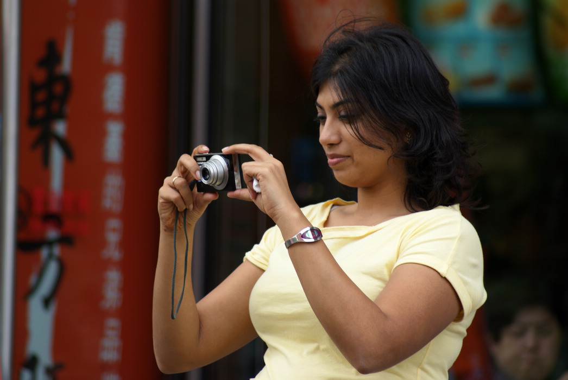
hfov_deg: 6.0
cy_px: 190
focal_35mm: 345
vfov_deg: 4.0
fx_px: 5449
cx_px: 284
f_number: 5.6
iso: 100
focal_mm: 230
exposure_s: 1/80
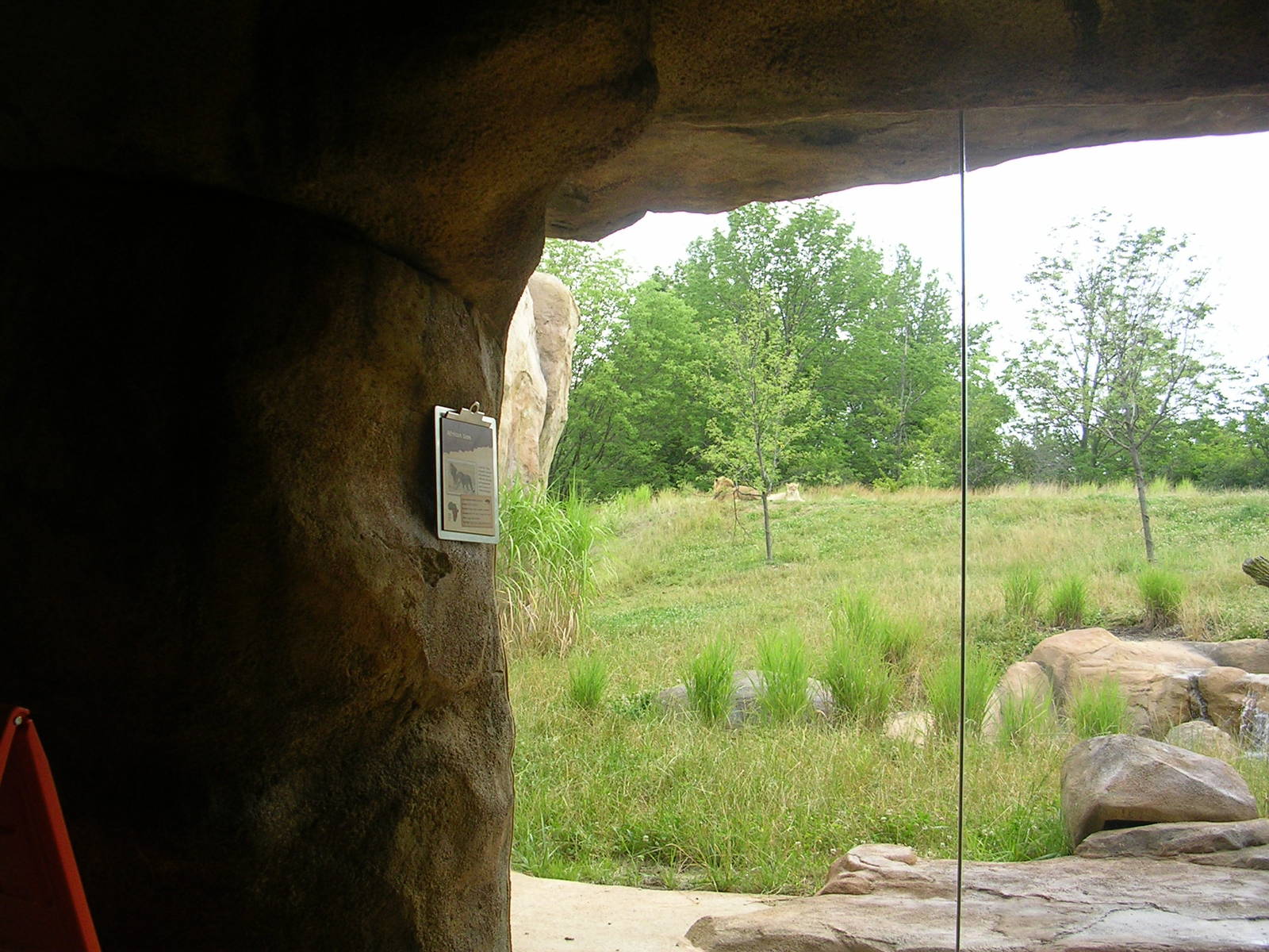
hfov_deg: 17.9
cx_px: 634
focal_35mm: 110
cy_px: 476
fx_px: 4033
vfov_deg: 13.5
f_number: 4.8
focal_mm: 16.7
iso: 50
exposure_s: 1/152
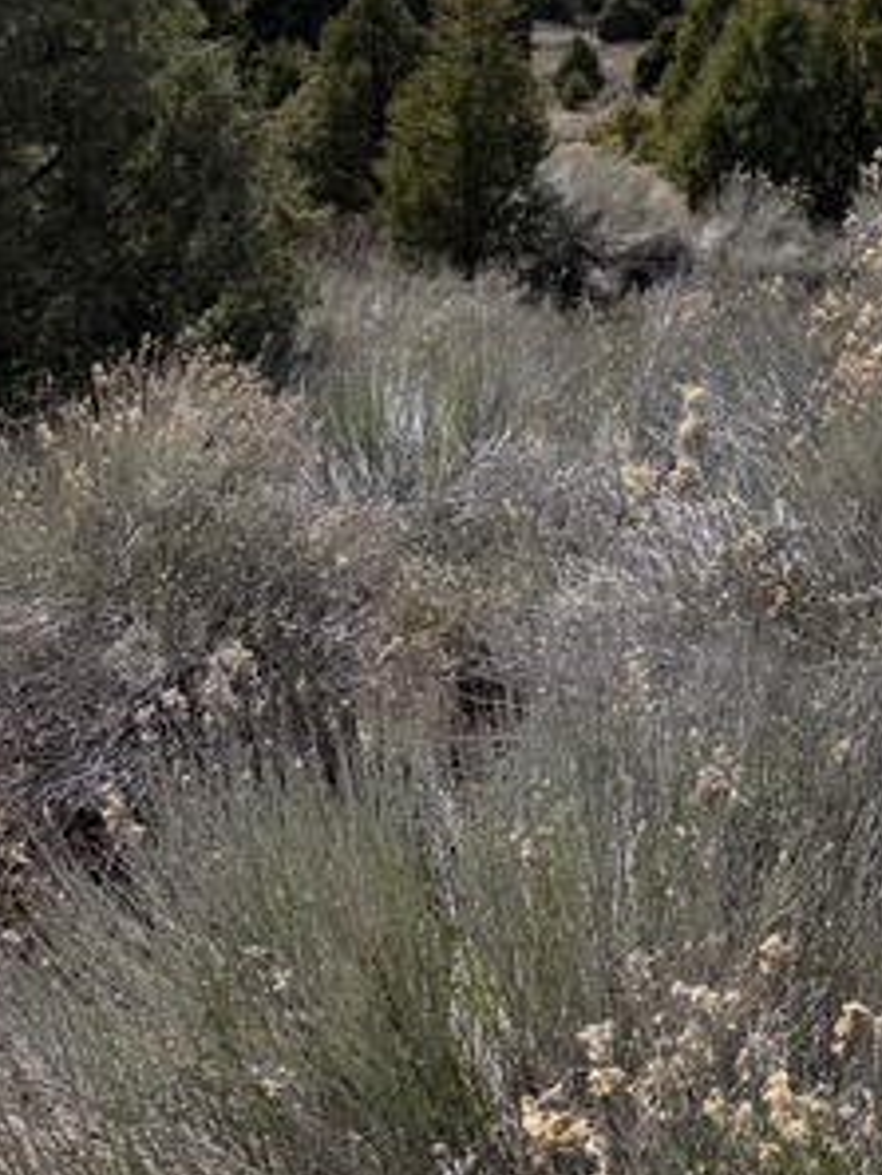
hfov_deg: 21.6
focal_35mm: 62
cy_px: 83
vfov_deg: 29.7
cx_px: 1119
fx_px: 2105
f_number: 1.78
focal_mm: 6.76
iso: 80
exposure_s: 1/5714
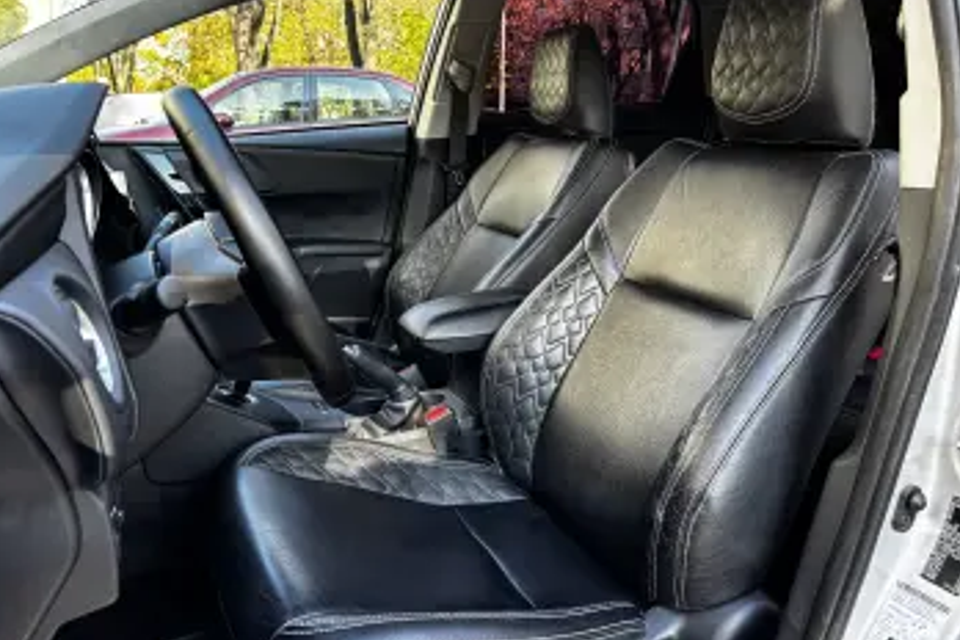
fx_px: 747
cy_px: 312
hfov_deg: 65.5
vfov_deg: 46.4
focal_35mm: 28
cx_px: 469
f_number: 1.6
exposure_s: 1/121
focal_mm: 5.96
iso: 125
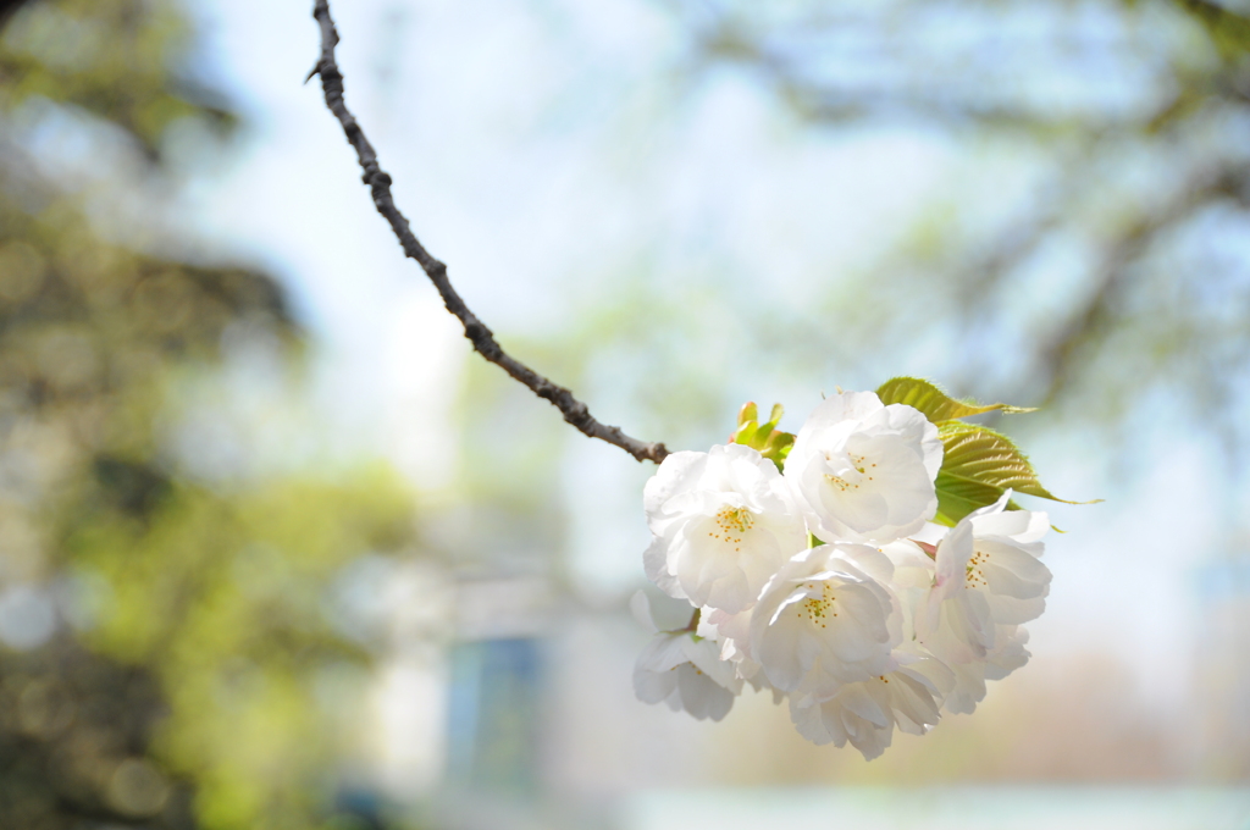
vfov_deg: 12.1
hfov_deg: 18.2
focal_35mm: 112
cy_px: 415
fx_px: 3901
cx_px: 625
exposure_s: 1/400
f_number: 5.6
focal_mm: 75
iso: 200
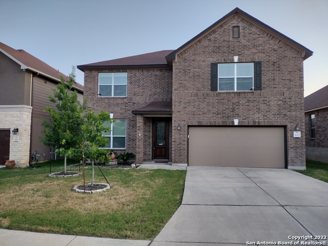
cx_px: 164
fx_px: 256
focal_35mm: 27
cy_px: 123
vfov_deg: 51.4
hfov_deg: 65.3
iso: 100
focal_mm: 4.71
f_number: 1.7
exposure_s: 1/577
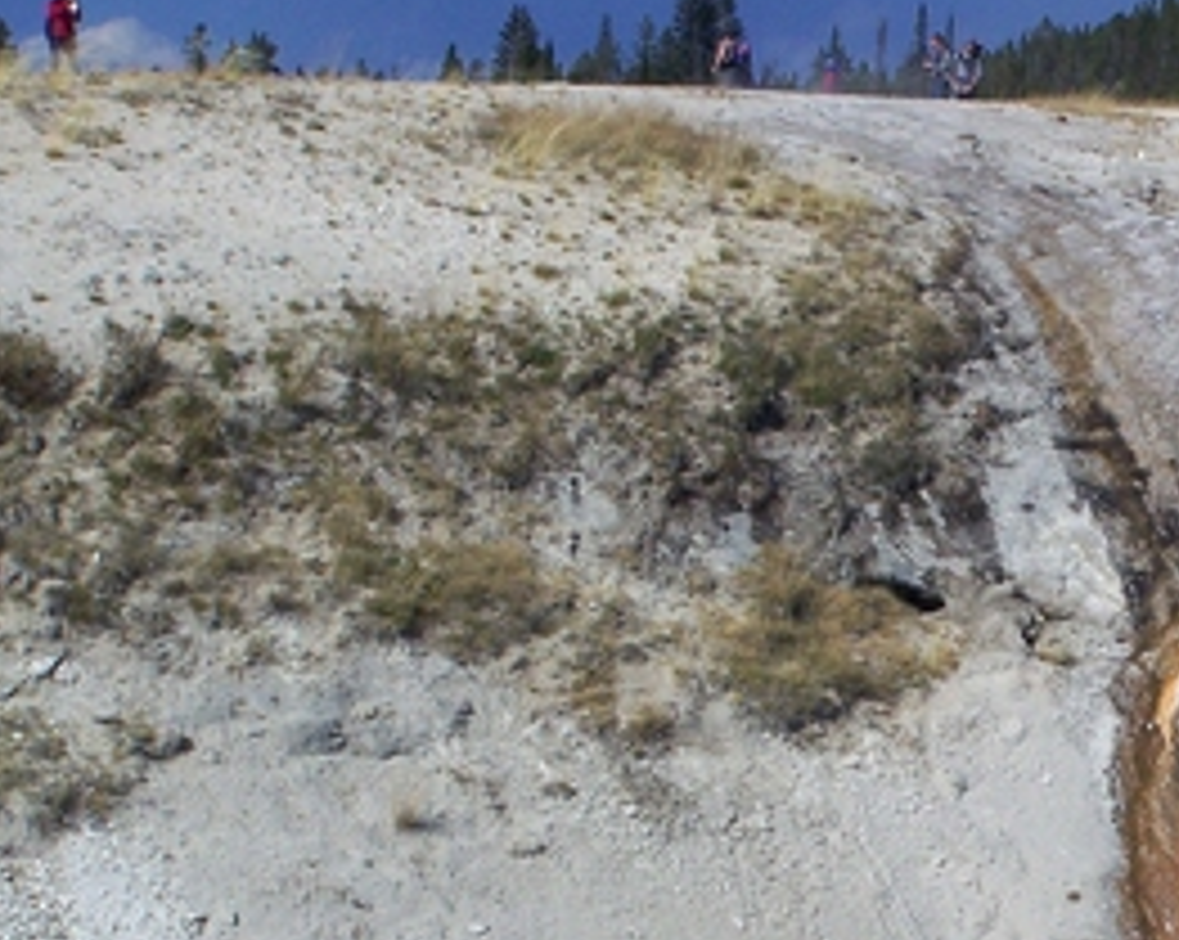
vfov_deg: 10.2
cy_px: 850
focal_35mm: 150
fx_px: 5228
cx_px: 1256
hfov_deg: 12.7
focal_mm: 11.1
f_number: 6.3
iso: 64
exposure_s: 1/640
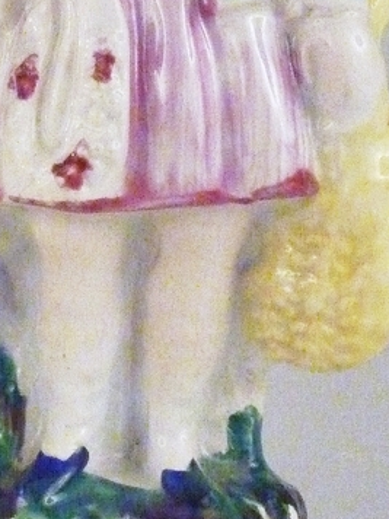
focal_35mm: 118
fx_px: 1768
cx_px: -19
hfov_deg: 12.4
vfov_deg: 16.5
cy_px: 71
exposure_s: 1/800
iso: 1600
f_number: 5.6
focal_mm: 6.9
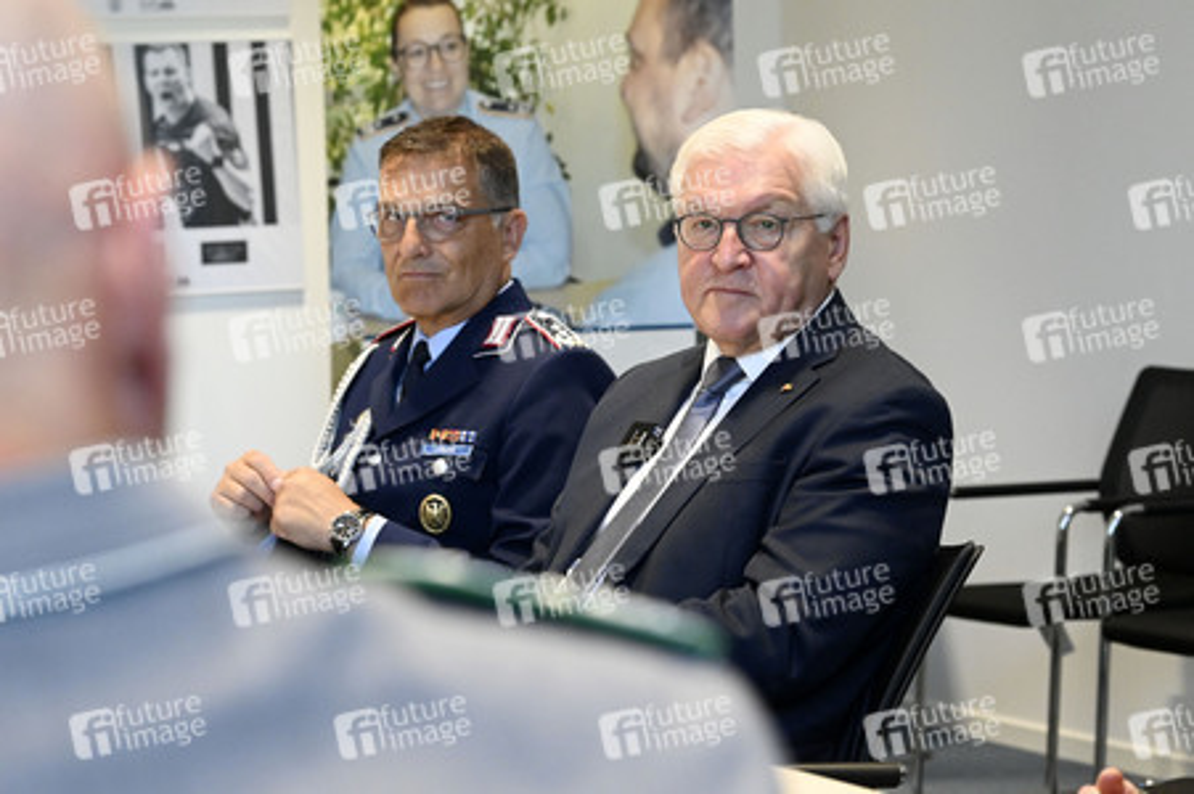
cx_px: 597
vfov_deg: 19.4
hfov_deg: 28.9
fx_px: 2320
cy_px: 397
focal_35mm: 70
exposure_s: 1/320
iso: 4000
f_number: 5
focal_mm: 70
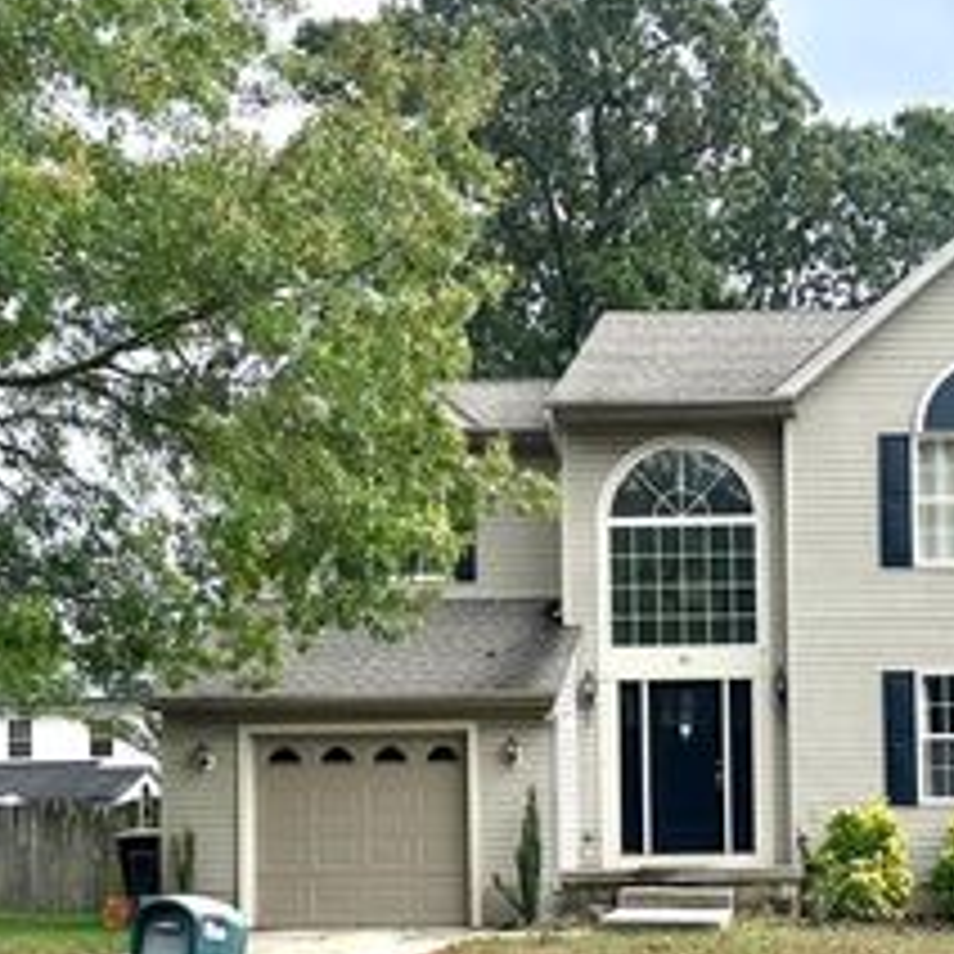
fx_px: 1559
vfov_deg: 34.0
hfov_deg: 34.0
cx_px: 544
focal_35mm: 50
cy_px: 484
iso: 80
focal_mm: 6.86
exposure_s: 1/3058
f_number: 1.78
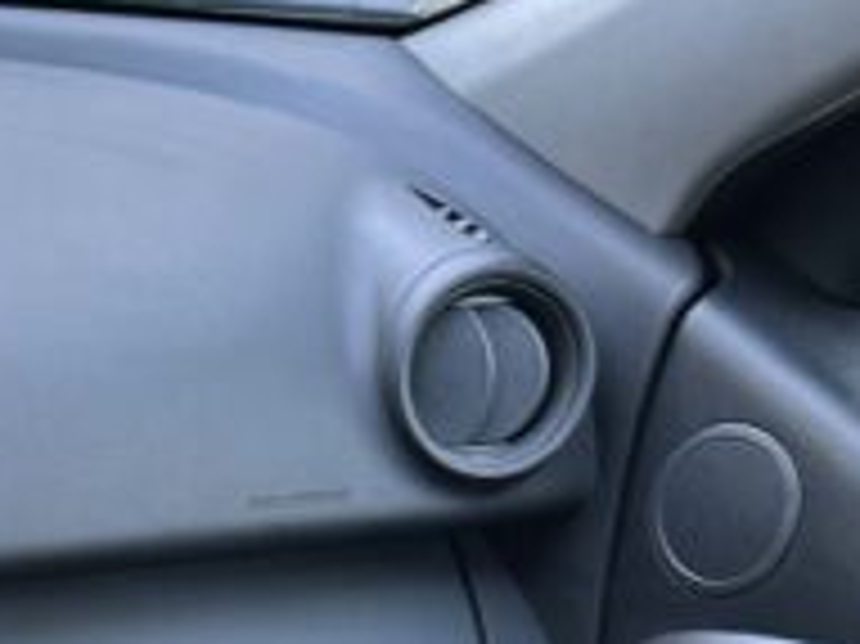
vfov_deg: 14.1
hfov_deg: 16.3
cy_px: 862
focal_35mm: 100
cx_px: -711
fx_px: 2483
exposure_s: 1/60
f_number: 1.78
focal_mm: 6.86
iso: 250
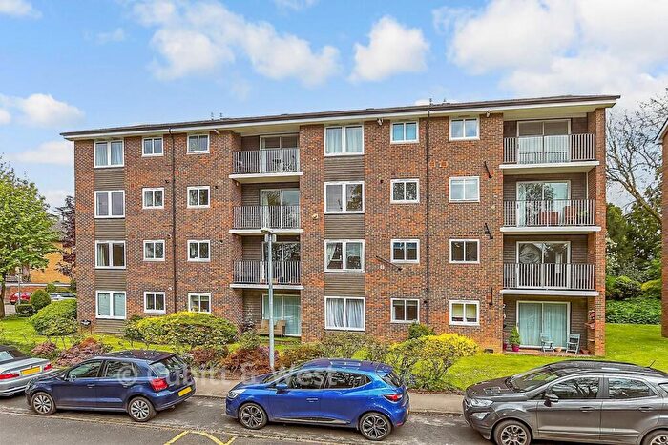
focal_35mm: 15
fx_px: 278
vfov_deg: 77.4
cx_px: 334
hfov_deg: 100.4
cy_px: 222
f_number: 3.5
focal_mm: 10
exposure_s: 1/800
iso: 160
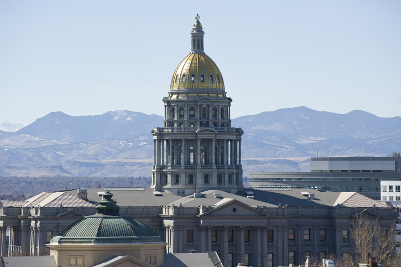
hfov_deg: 10.3
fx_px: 2226
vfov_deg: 6.9
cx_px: 200
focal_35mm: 200
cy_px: 134
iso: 400
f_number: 8
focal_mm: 200
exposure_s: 1/1250
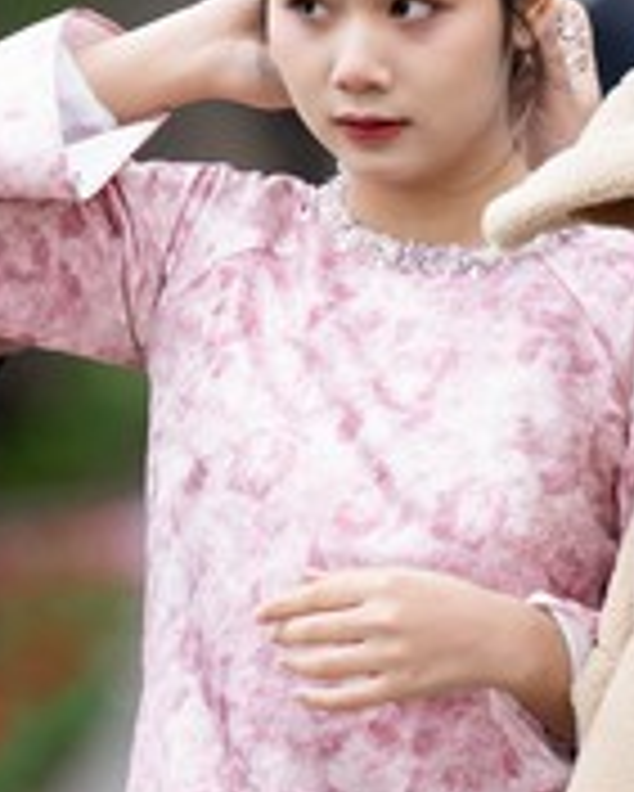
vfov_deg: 2.7
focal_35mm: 705
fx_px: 16521
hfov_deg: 2.2
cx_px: 301
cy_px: 364
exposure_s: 1/320
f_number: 2.8
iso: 320
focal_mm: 200
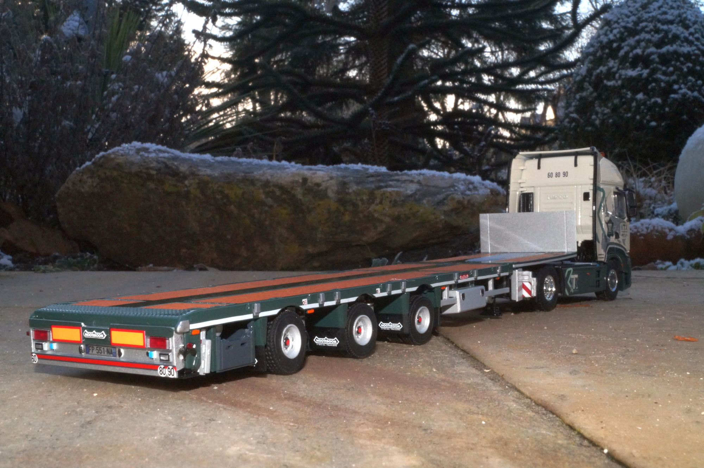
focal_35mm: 42
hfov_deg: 46.4
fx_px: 821
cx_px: 352
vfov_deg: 31.9
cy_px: 234
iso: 800
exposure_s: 1/60
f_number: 29
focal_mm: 28
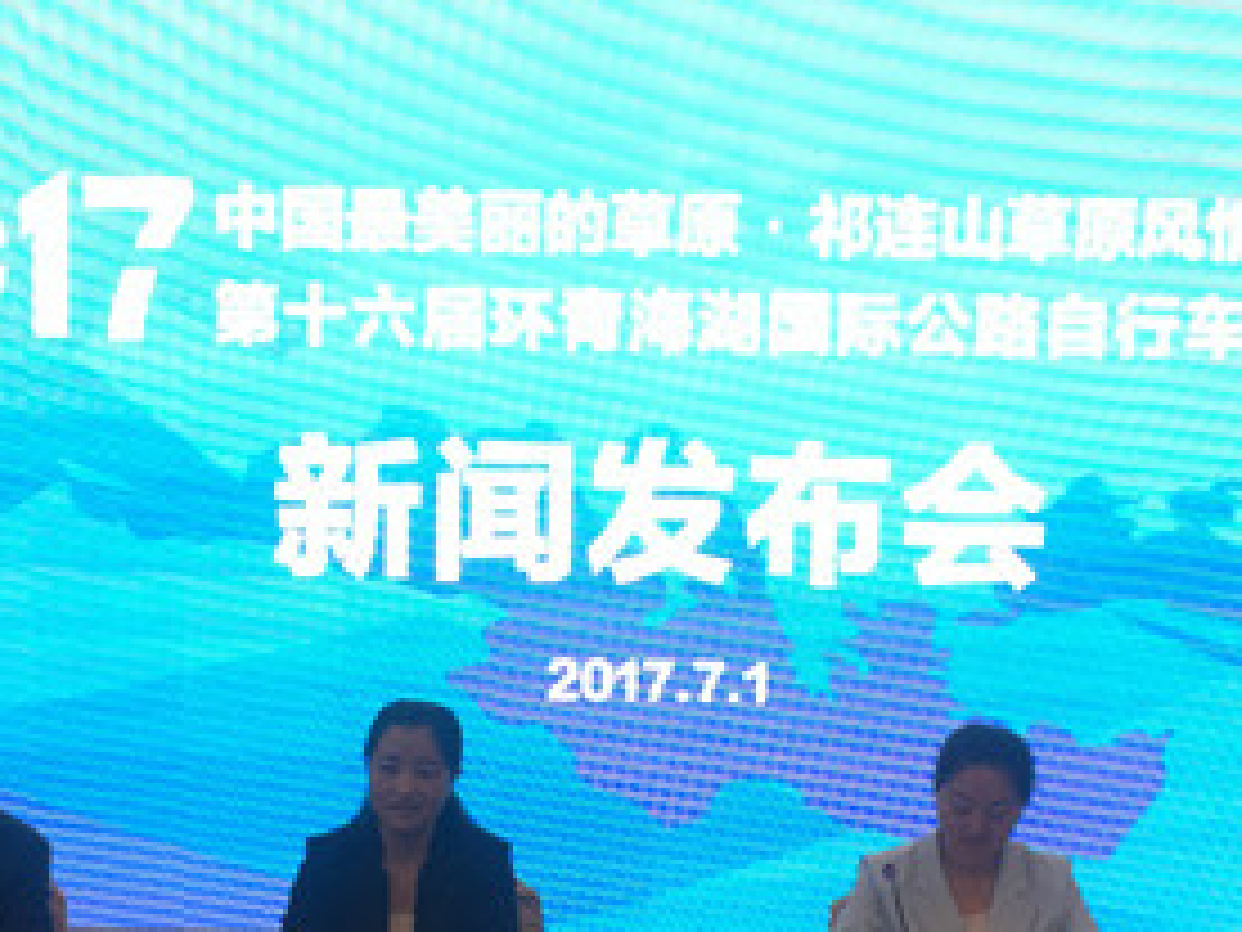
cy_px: 765
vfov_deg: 22.9
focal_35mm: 63
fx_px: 2260
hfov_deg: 30.7
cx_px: 580
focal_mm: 4.15
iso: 40
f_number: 2.2
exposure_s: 1/100
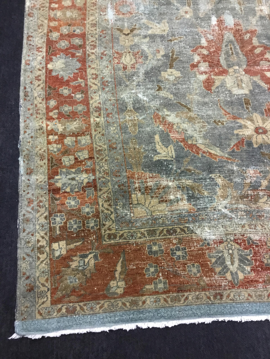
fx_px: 322
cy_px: 180
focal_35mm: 31
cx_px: 135
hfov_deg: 45.4
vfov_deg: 58.4
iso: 125
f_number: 2.4
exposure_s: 1/30
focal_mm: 3.3
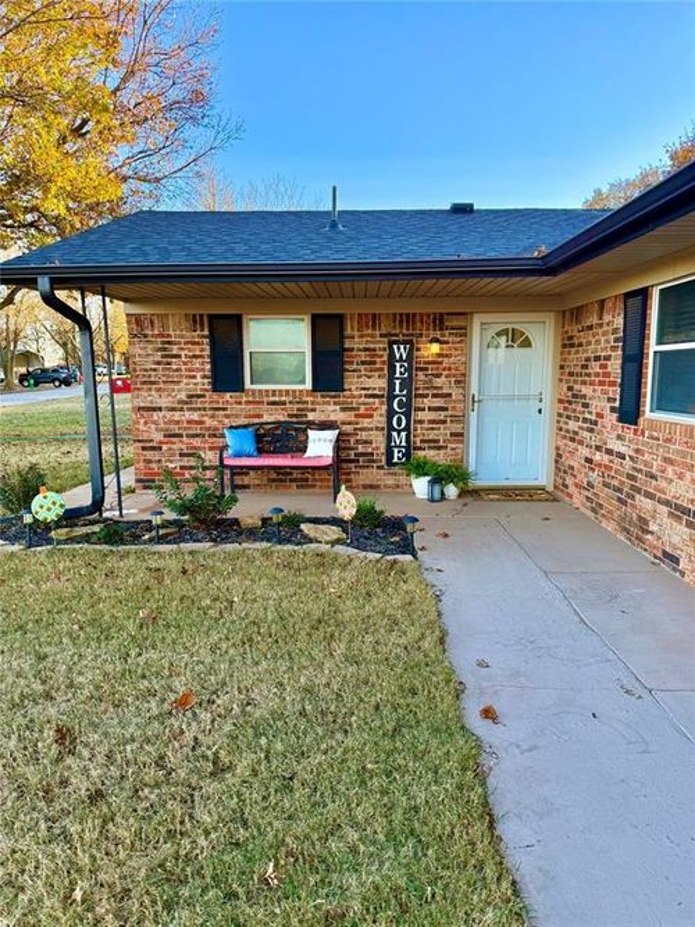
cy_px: 464
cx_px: 348
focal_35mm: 24
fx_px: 643
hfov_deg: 56.8
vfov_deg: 71.6
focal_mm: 6.76
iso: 100
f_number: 1.78
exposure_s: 1/521
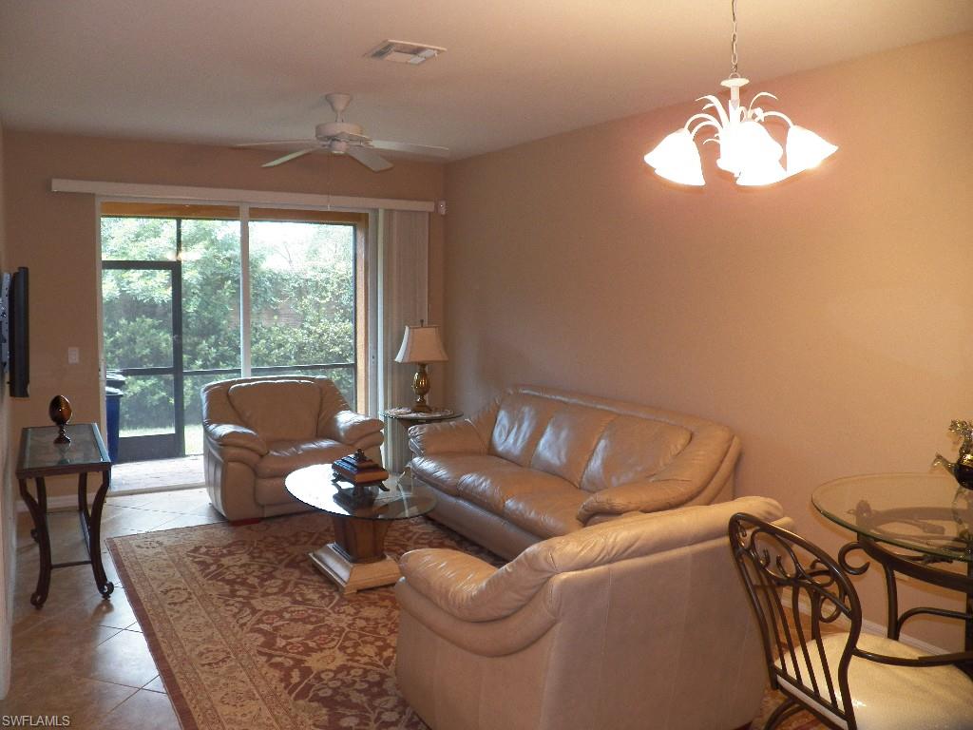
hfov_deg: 63.4
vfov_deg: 49.7
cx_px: 486
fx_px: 787
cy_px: 365
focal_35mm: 28
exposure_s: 1/30
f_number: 2.8
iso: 125
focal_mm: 4.9
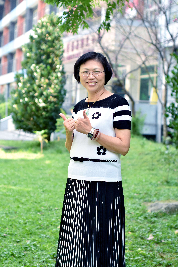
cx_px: 89
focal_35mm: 75
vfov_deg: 27.0
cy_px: 134
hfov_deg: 18.2
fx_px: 556
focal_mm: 50
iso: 500
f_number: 2.5
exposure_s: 1/1250
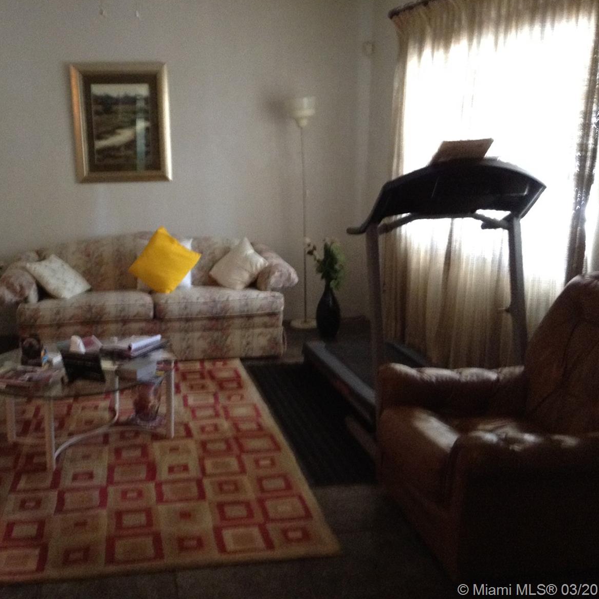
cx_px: 213
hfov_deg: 41.5
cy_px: 294
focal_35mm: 40
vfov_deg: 41.9
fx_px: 783
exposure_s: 1/24
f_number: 2.4
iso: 250
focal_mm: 3.3
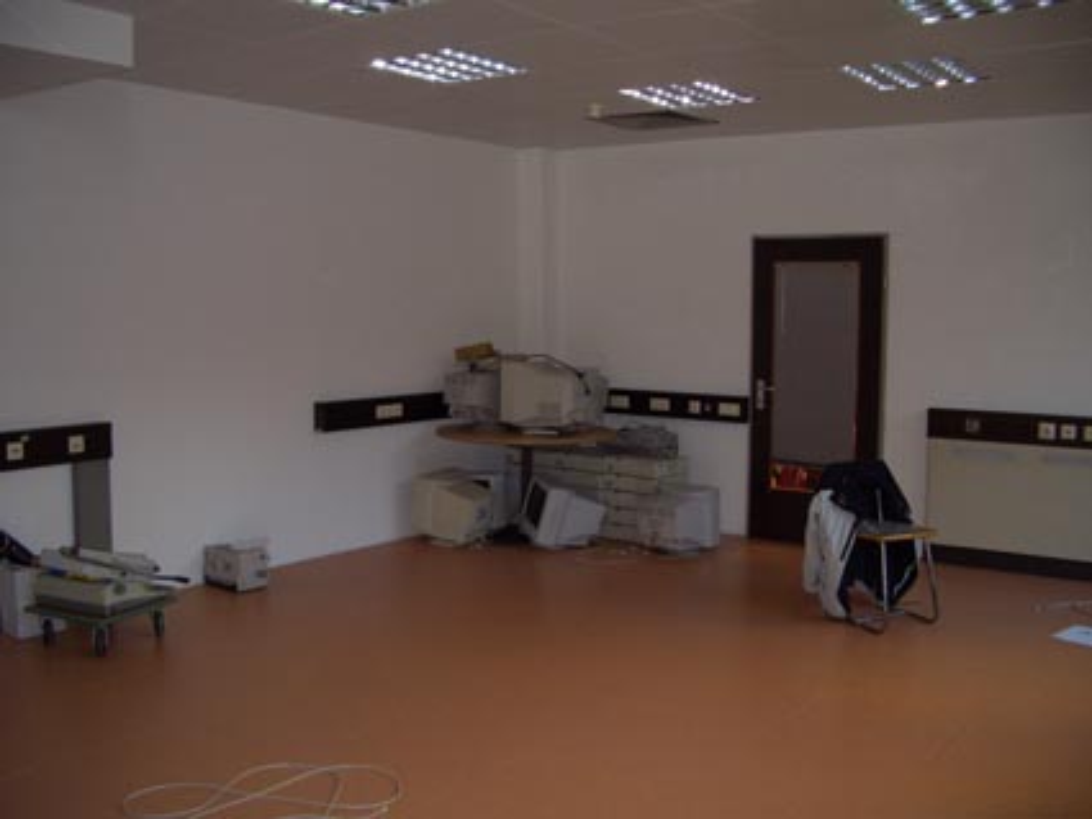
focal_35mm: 35
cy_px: 410
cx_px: 546
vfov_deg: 40.7
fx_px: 1104
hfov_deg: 52.6
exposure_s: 1/60
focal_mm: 5.8
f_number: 2.6
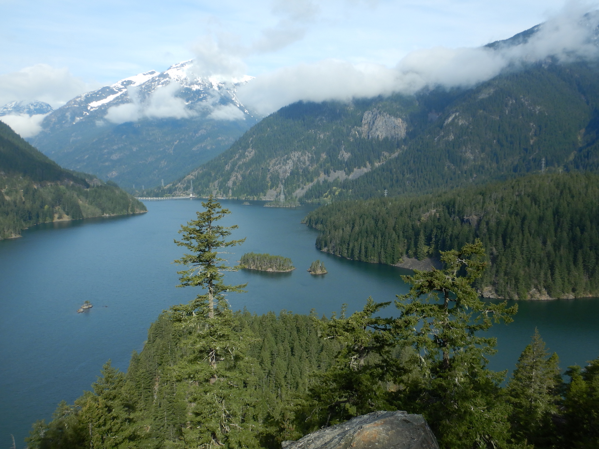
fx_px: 536
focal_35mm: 31
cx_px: 300
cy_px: 224
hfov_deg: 58.4
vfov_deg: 45.4
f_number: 4.2
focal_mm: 5.6
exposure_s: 1/640
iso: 125
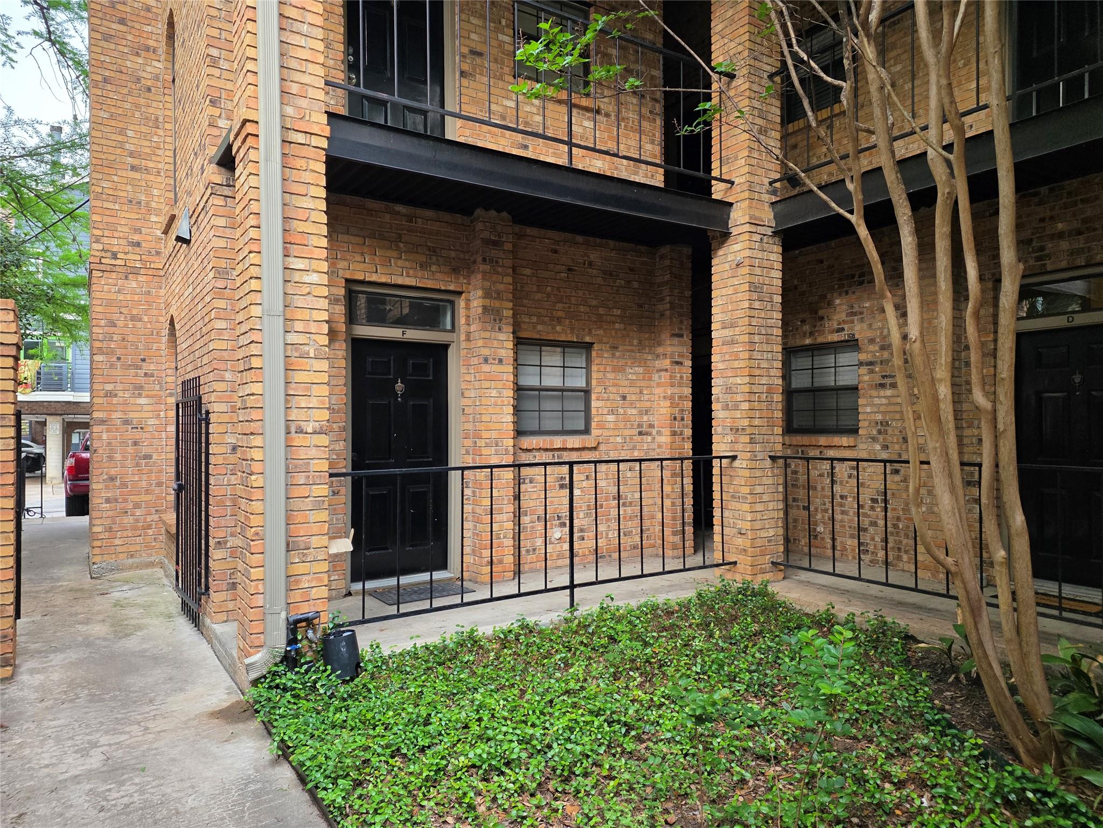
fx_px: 733
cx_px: 552
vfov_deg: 58.9
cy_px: 414
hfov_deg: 73.9
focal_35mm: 23
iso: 160
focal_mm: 6.25
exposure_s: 1/180
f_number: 1.7
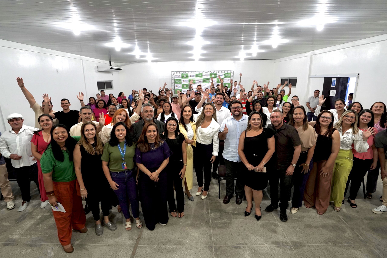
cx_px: 194
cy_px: 129
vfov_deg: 73.8
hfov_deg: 96.7
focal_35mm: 16
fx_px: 172
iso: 1250
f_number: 4
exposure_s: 1/80
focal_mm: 16
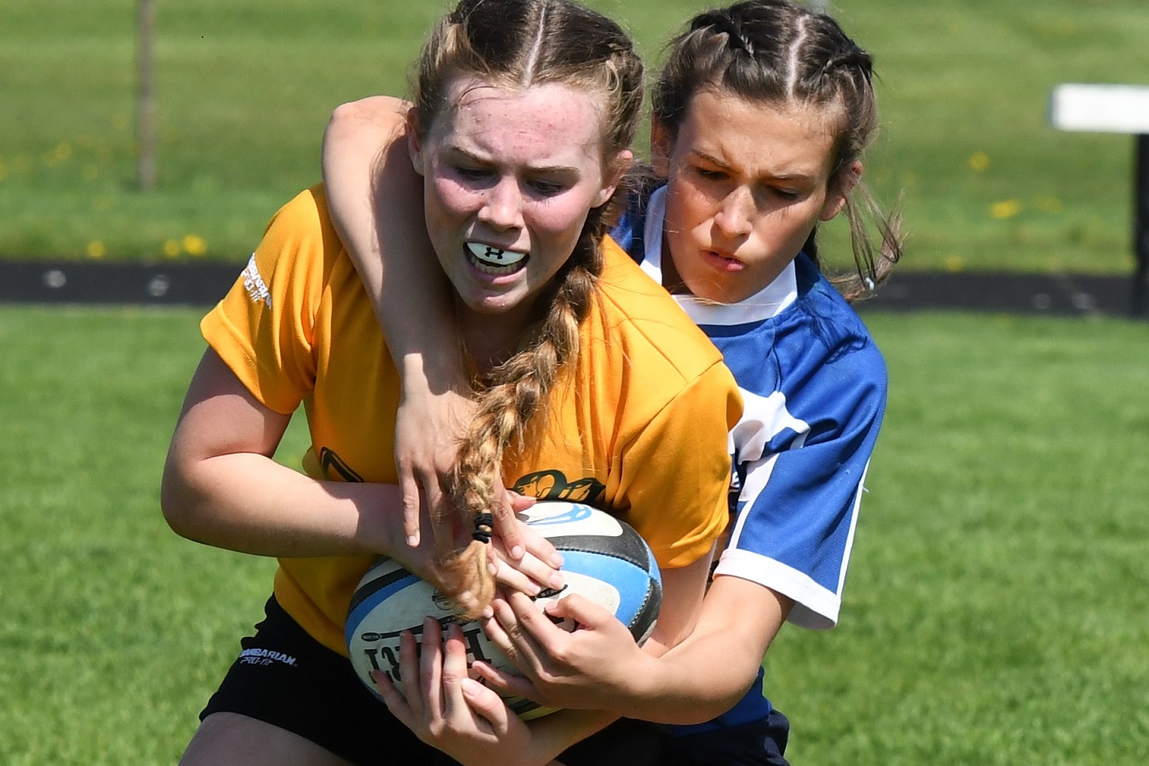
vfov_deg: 6.8
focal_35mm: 202
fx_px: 6463
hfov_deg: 10.2
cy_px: 383
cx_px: 574
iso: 450
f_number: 8
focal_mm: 135
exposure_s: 1/1250
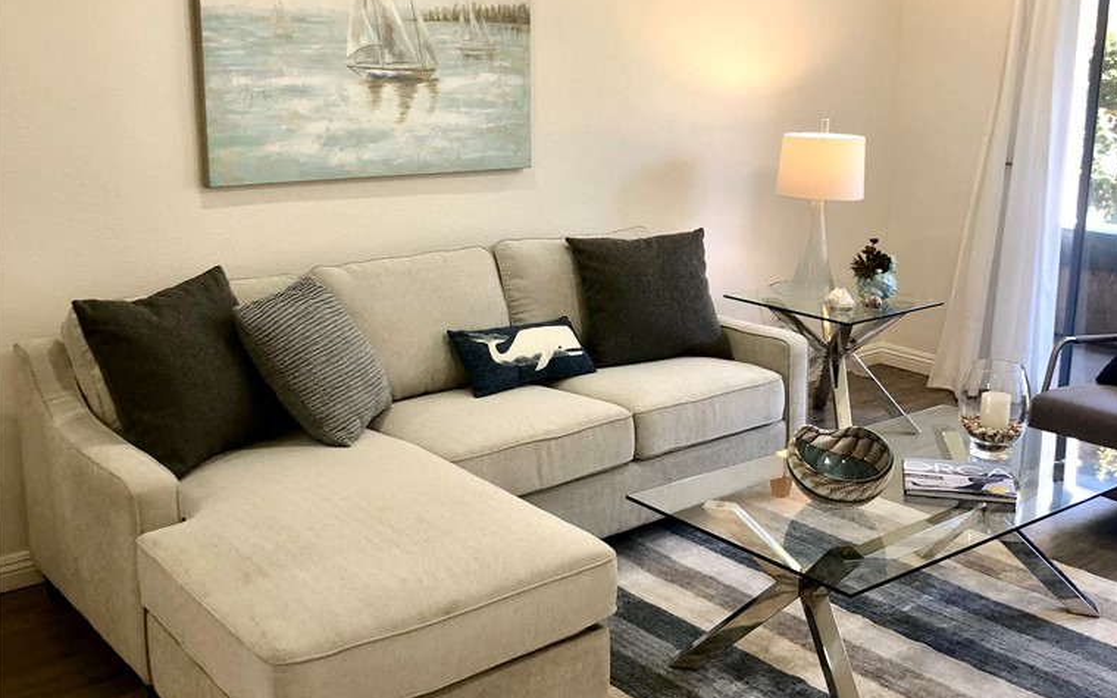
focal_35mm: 40
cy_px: 298
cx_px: 558
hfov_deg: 49.3
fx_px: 1218
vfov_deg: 31.9
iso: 25
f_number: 1.8
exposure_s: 1/30
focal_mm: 3.99
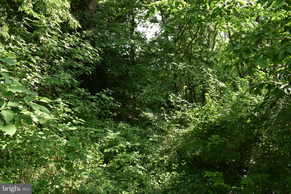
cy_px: 97
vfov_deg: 47.9
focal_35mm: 27
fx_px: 218
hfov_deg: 67.4
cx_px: 146
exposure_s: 1/160
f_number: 6.3
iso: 400
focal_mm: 18
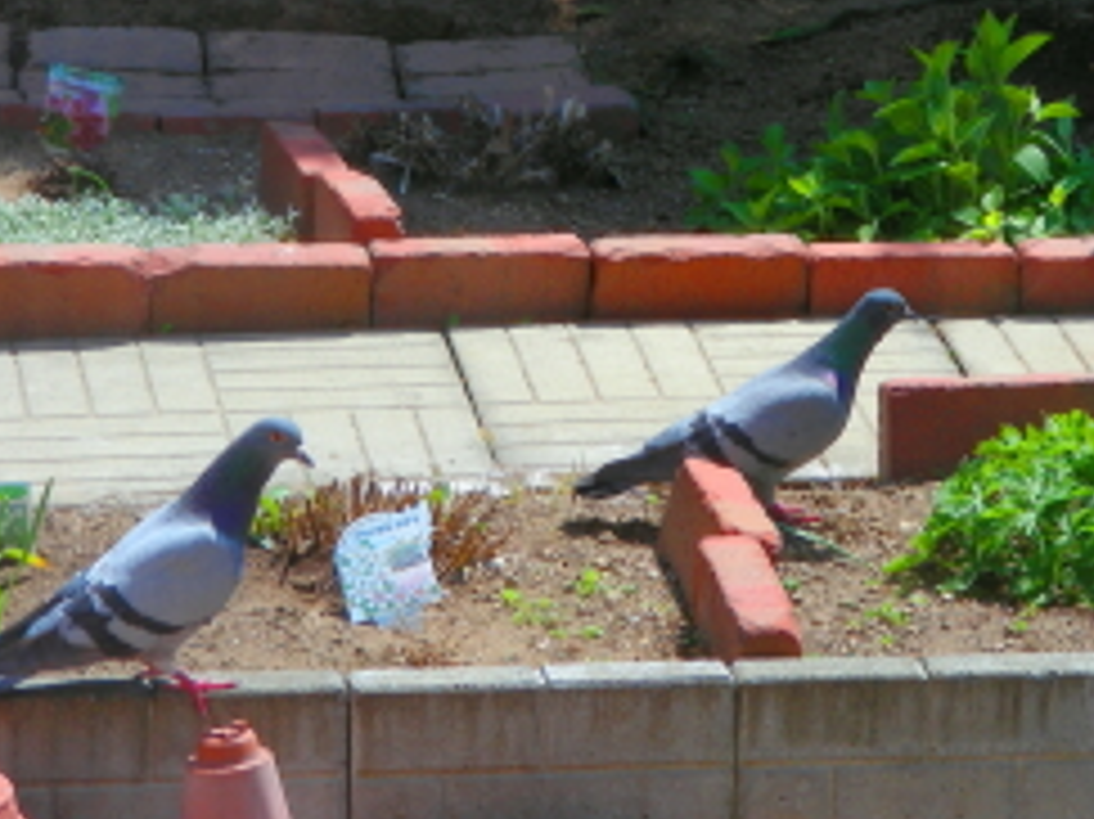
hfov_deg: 9.3
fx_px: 6728
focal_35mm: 213
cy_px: 279
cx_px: 734
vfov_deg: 7.0
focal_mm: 24.7
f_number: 4
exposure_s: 1/183
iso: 50
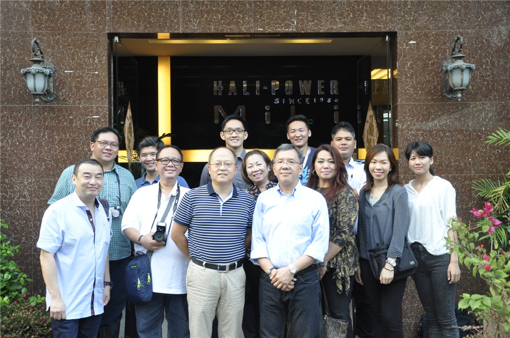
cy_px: 169
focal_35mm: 48
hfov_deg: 41.2
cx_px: 255
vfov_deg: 28.0
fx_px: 679
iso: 800
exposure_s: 1/90
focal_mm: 32
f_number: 4.8
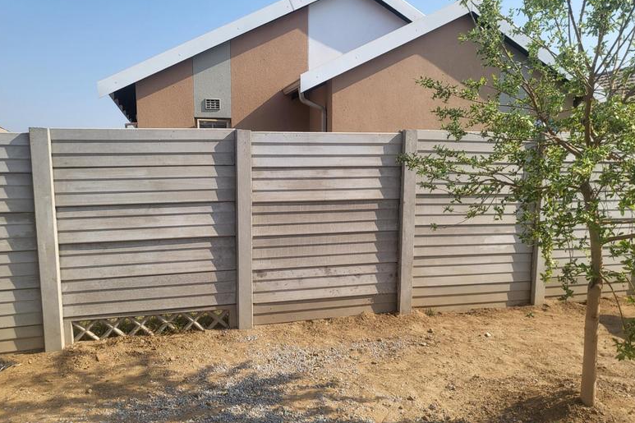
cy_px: 234
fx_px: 494
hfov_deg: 65.5
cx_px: 310
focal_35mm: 28
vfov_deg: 46.3
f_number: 1.8
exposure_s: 1/2010
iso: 50
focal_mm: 4.25
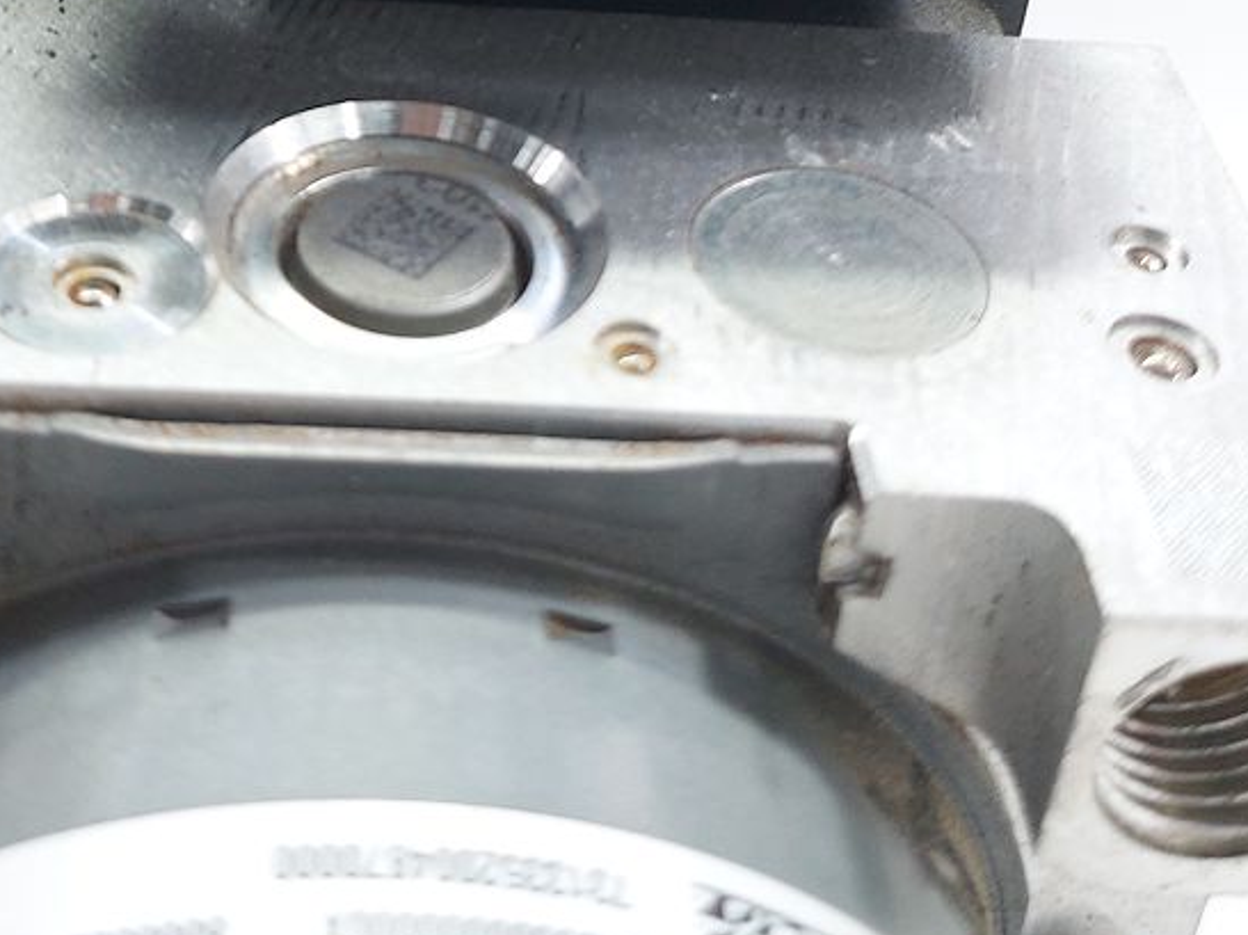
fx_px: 2198
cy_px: -222
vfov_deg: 22.0
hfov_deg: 31.6
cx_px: 467
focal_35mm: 61
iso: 64
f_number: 1.8
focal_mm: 5.23
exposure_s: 1/50
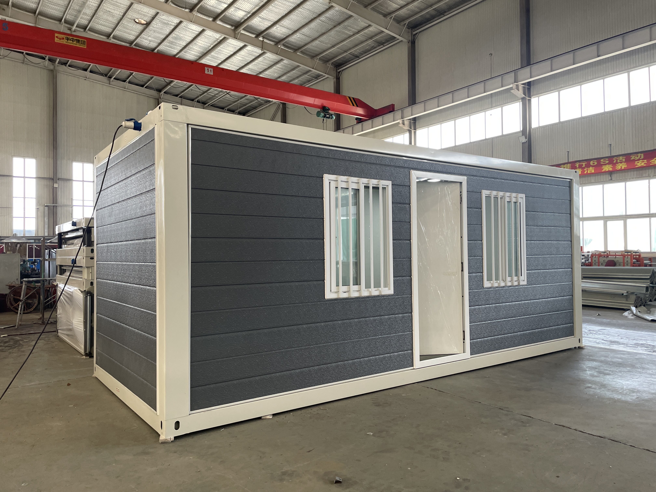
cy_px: 246
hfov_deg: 67.3
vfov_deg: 53.1
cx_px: 328
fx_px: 493
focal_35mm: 26
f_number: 1.6
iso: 125
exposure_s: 1/106
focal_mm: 4.2
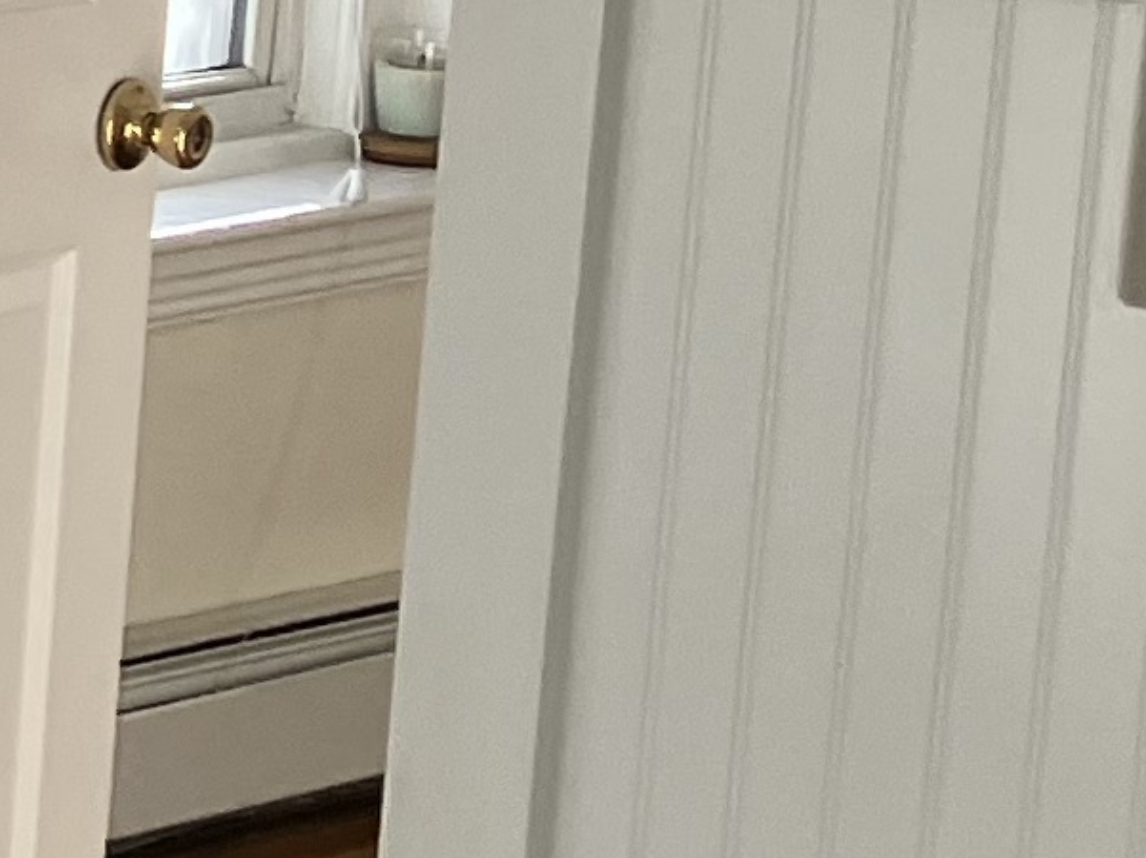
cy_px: 97
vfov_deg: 7.9
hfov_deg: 8.9
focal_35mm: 188
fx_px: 6220
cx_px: -2111
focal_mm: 3.99
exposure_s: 1/125
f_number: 1.8
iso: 25
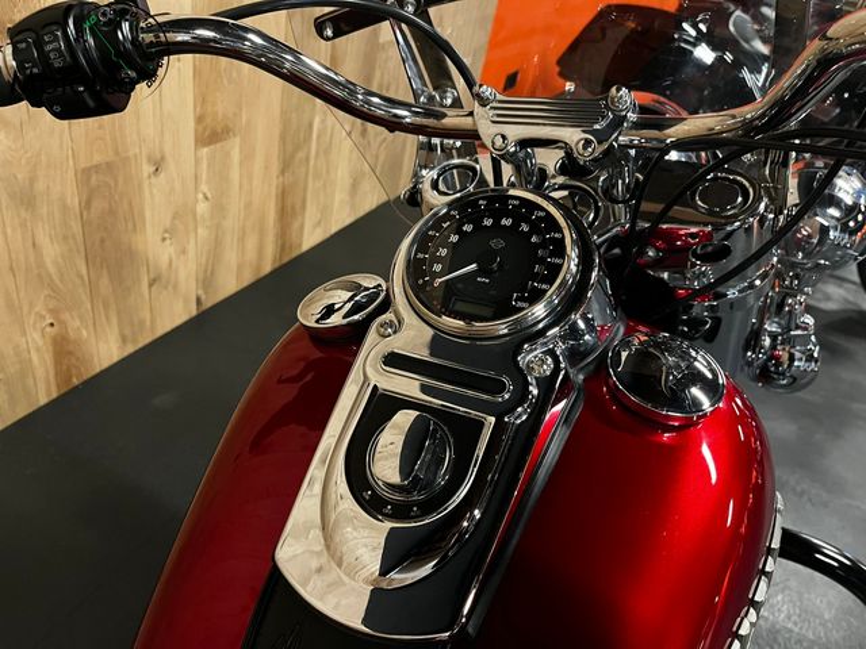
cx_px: 433
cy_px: 324
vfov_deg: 53.1
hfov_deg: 67.3
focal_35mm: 26
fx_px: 650
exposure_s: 1/25
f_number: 1.6
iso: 500
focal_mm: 5.1
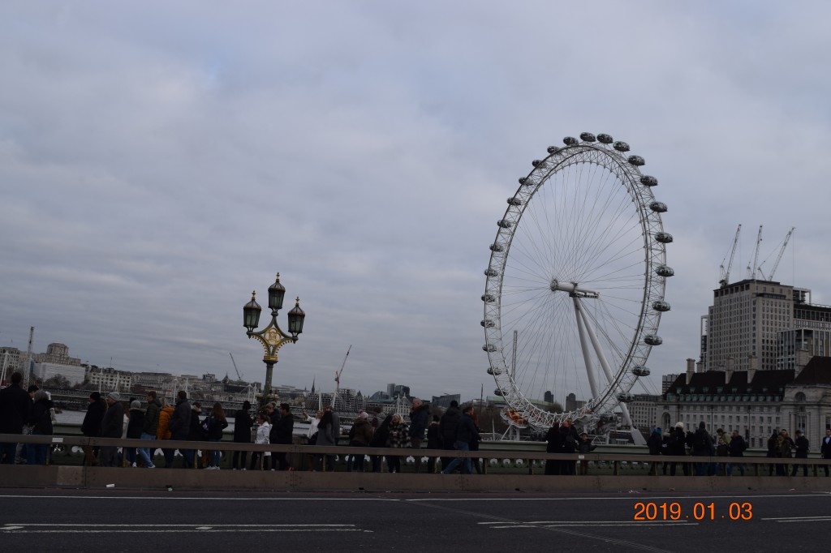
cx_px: 416
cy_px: 276
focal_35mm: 38
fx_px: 865
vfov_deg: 35.5
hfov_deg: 51.3
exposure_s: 1/250
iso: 200
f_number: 8
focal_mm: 25
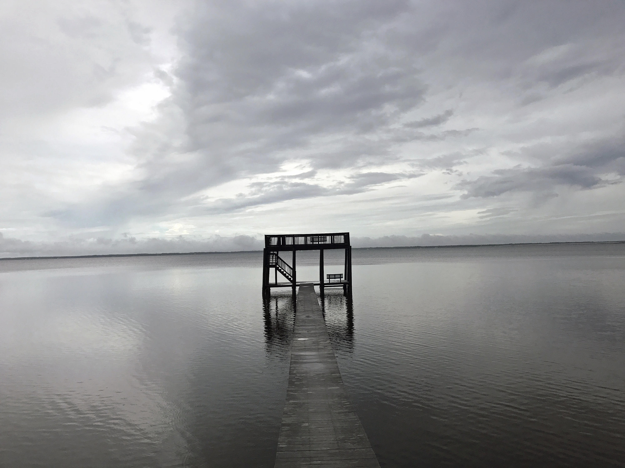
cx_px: 312
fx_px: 506
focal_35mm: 28
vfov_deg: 49.7
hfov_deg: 63.4
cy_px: 234
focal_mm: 3.99
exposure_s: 1/3096
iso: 20
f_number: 1.8
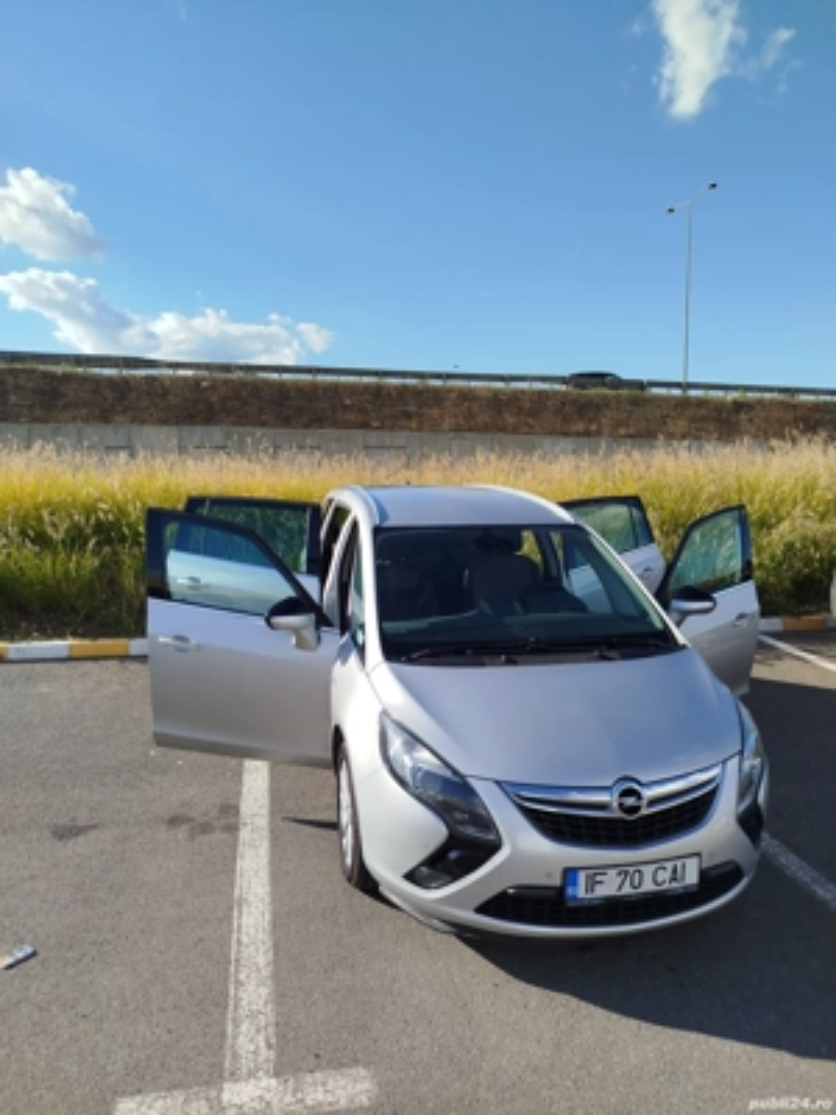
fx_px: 773
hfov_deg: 56.8
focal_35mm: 24
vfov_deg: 71.6
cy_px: 558
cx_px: 418
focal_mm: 5.31
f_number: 1.7
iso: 50
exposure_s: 1/1032
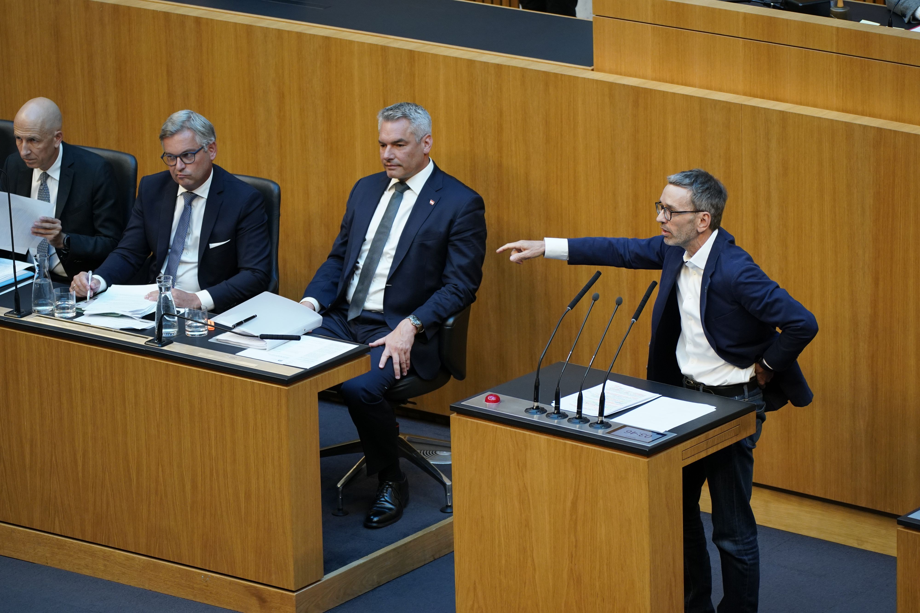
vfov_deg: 7.3
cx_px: 460
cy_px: 306
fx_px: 4779
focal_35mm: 187
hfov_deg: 11.0
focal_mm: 187
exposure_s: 1/400
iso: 2500
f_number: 5.6
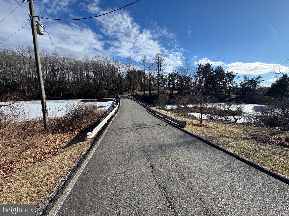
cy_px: 108
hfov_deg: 102.1
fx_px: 117
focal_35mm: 14
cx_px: 144
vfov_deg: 85.7
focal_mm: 2.22
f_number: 2.2
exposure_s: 1/1217
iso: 40
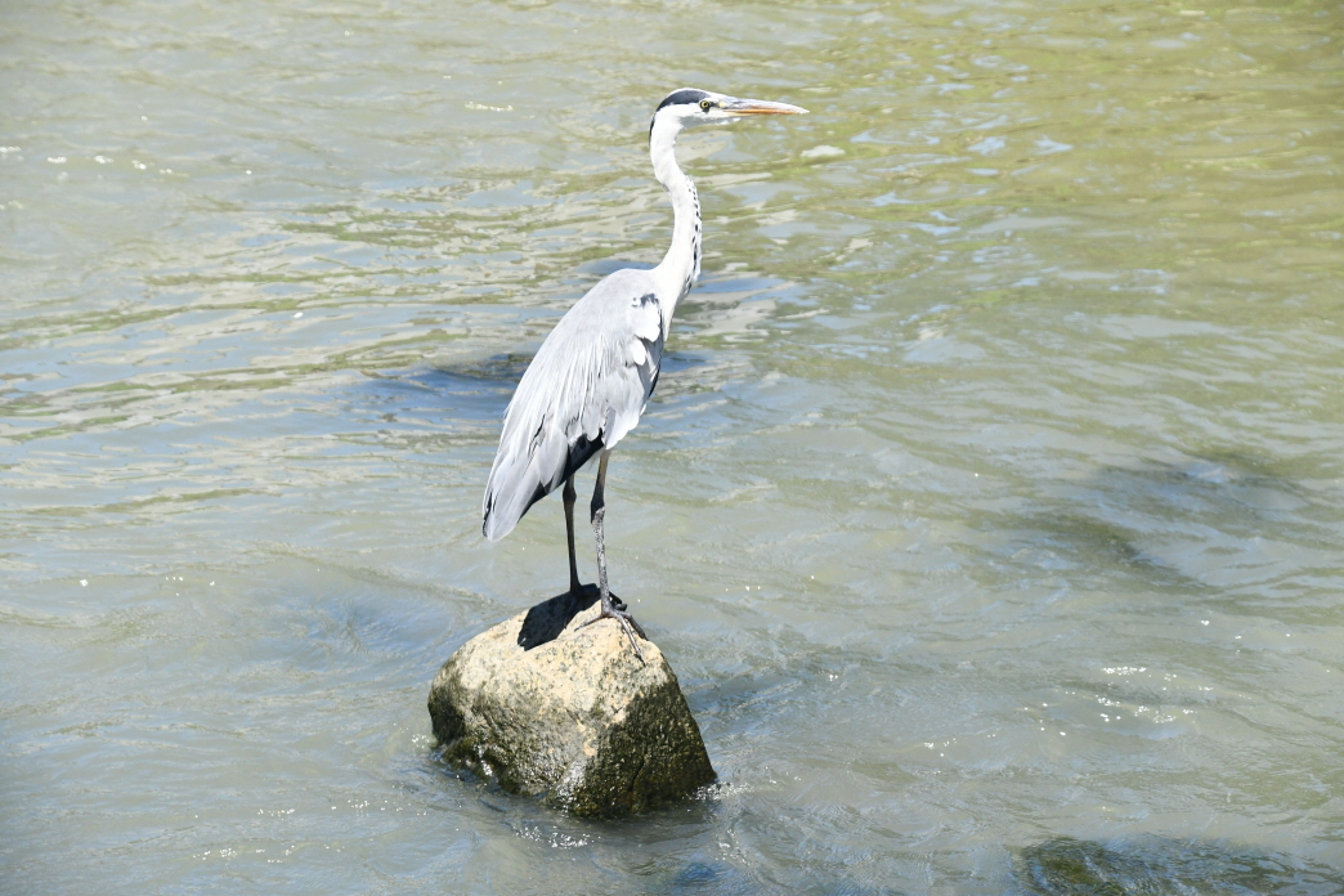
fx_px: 4741
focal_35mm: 127
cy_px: 448
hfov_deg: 16.1
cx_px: 672
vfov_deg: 10.8
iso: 800
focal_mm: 85
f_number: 7.1
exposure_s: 1/800
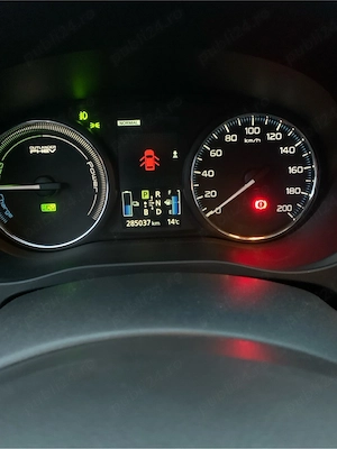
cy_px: 224
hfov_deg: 53.1
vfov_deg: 67.3
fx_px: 337
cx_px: 168
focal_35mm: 26
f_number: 1.8
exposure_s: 1/17
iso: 1250
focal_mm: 4.25
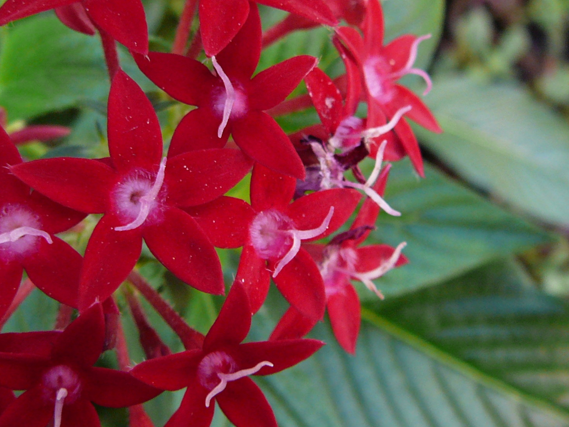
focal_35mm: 57
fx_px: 937
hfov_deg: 33.6
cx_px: 217
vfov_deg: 25.6
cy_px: 172
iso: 160
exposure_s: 1/30
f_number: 2.8
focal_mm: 5.2
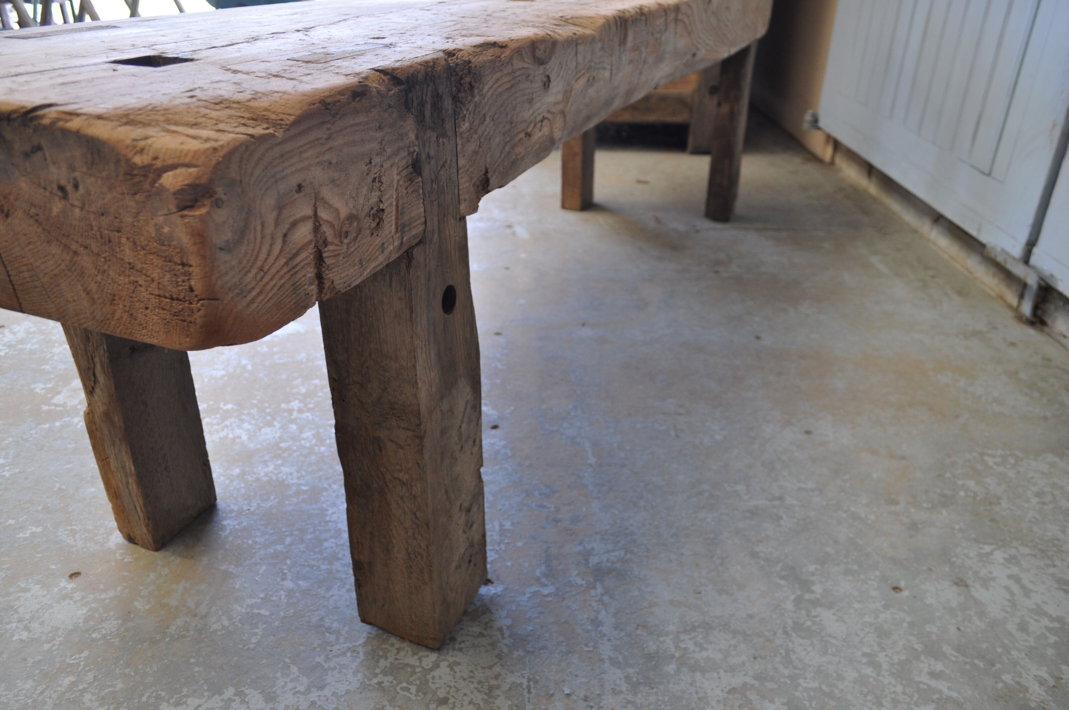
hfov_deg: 67.4
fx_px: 801
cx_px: 534
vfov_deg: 47.8
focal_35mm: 27
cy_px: 355
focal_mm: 18
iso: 400
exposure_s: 1/60
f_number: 4
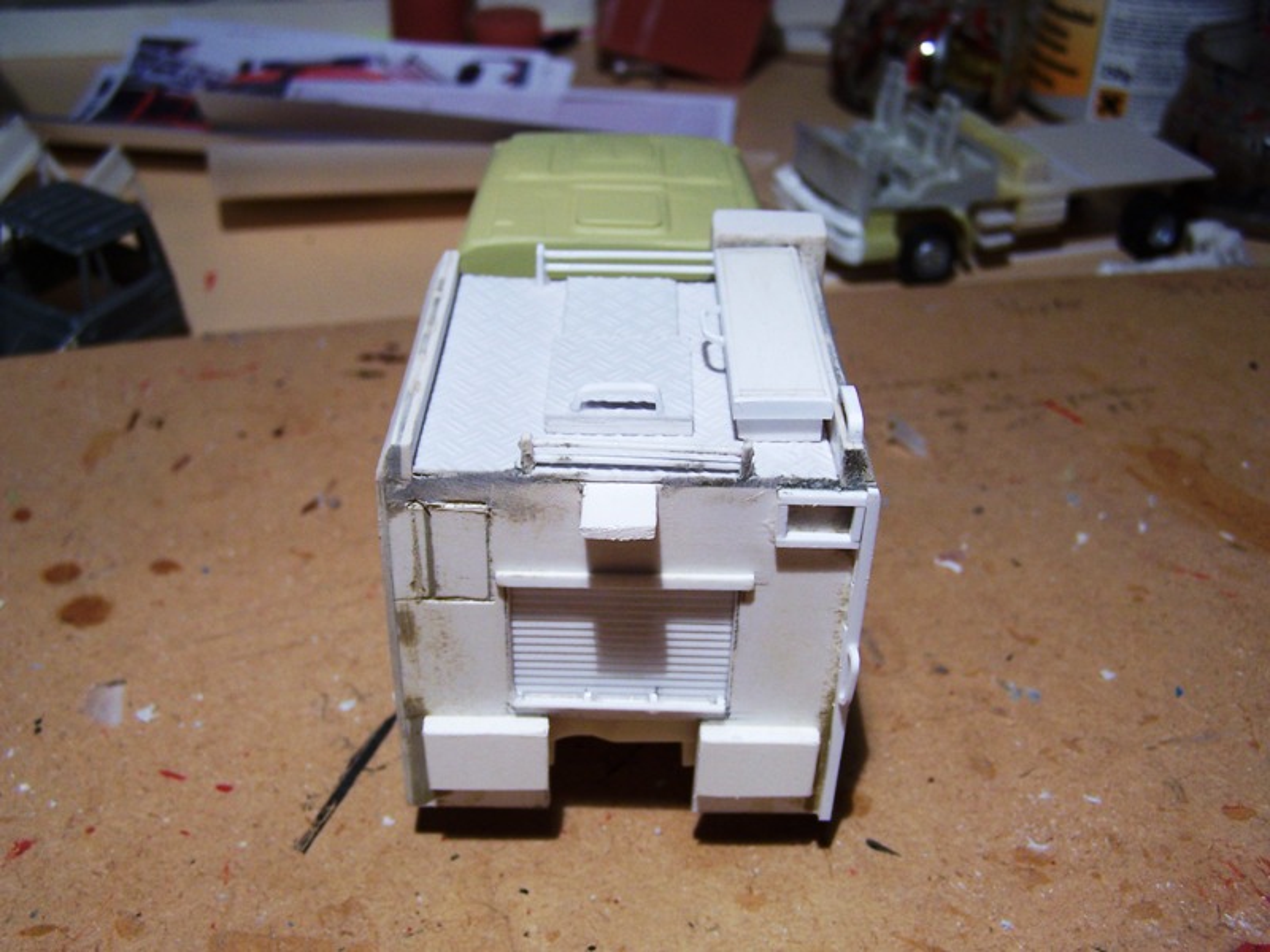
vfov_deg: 37.7
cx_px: 635
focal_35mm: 38
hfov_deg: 49.0
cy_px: 476
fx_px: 1394
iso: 80
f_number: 2.8
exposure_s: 1/45
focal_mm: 6.3
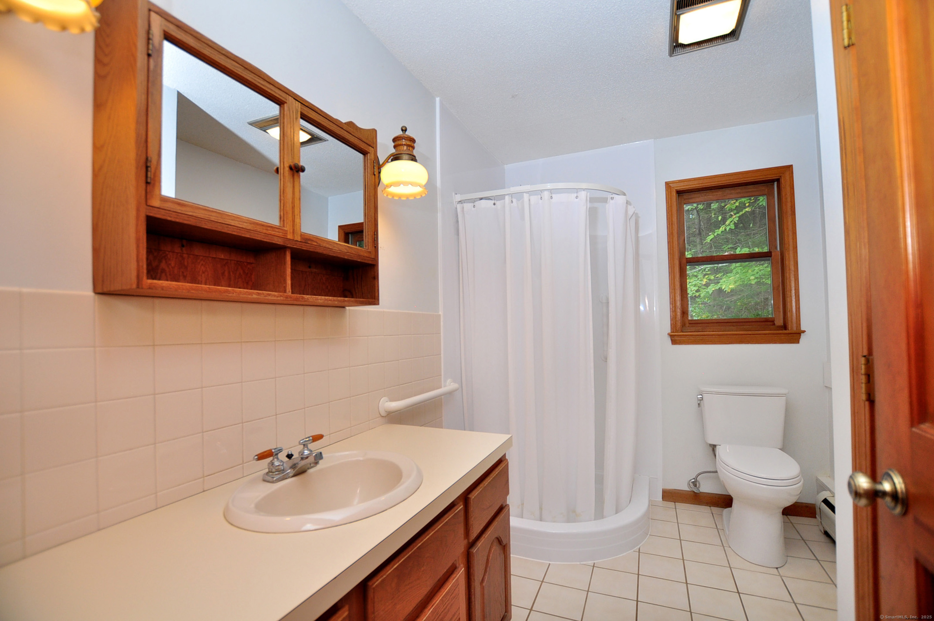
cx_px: 467
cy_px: 310
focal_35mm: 15
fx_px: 389
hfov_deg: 100.5
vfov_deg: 77.2
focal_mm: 10
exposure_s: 1/125
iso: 320
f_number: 3.5
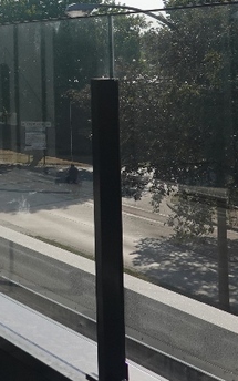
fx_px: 996
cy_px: 31
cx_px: -134
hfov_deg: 12.8
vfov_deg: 21.1
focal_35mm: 96
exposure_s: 1/3200
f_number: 3.2
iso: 125
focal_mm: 9
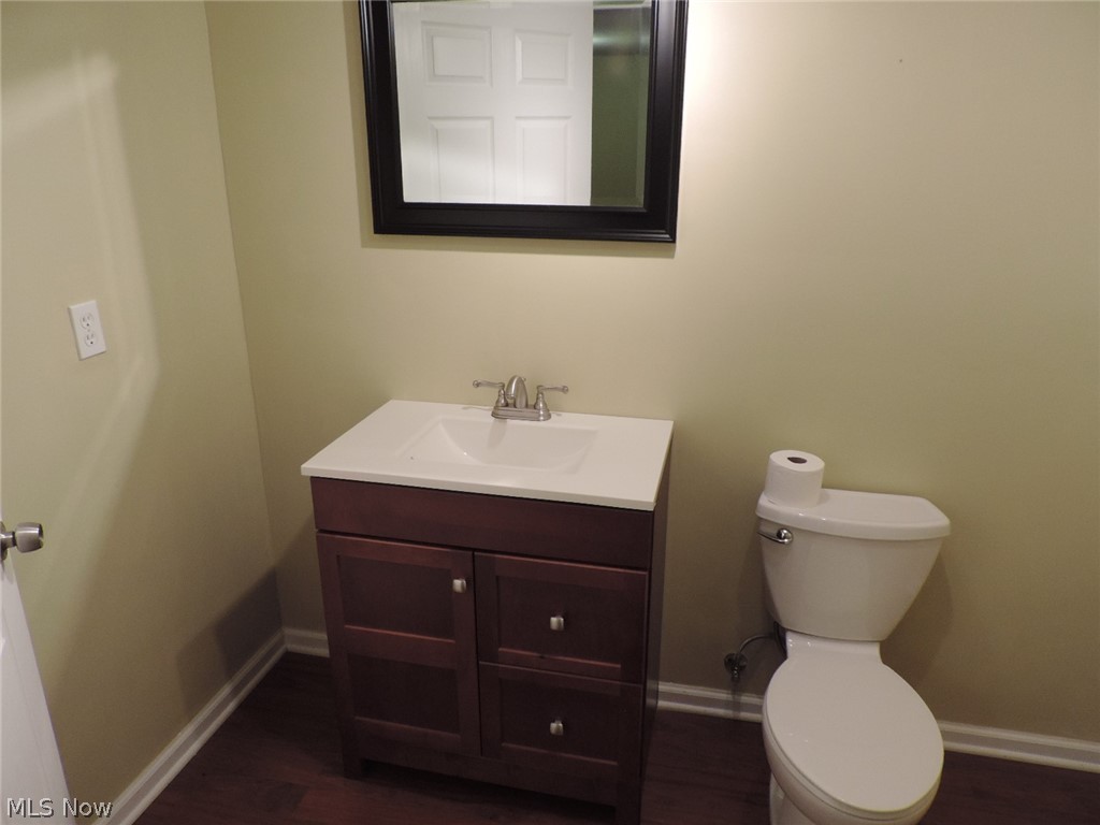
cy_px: 412
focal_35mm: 24
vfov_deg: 56.8
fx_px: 763
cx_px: 550
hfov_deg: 71.6
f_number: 3
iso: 400
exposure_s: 1/30
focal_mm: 4.3
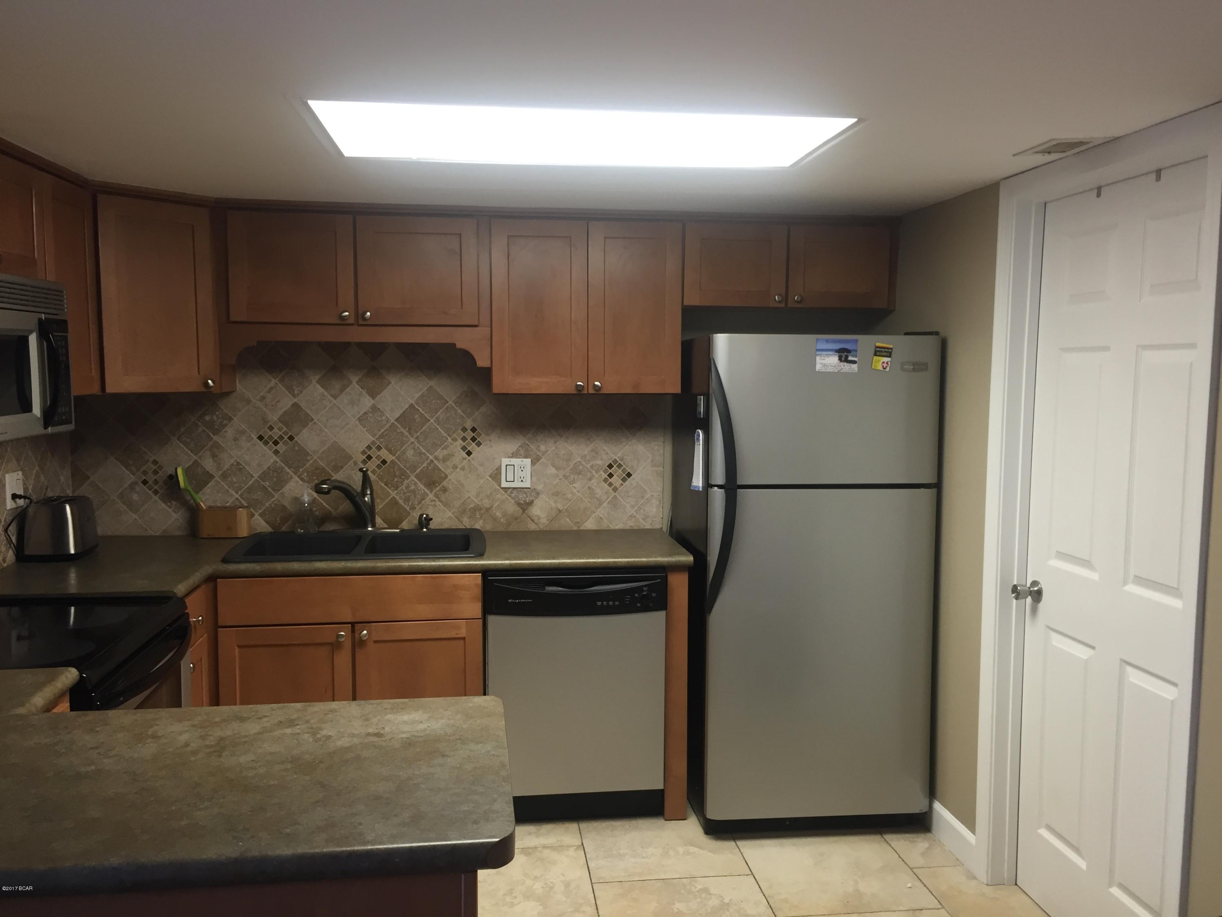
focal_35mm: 29
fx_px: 1024
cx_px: 611
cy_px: 458
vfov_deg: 48.2
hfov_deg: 61.7
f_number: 2.2
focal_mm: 4.15
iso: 64
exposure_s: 1/30
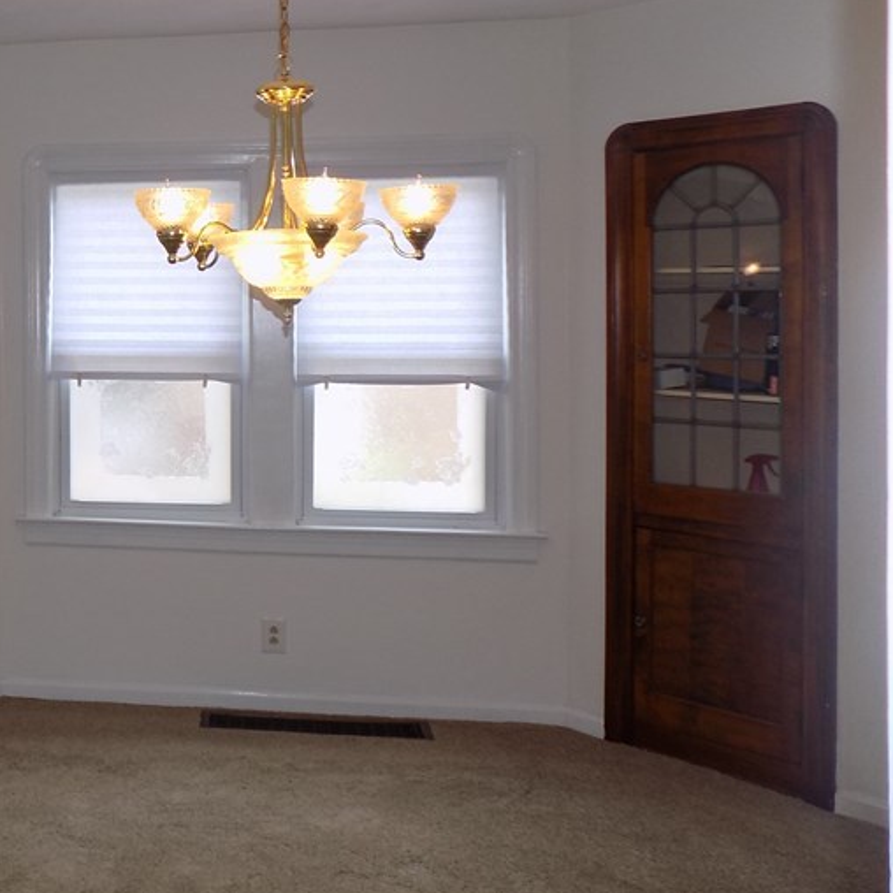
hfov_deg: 36.7
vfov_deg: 40.6
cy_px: 329
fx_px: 1197
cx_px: 0
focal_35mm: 41
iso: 80
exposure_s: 1/30
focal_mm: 4
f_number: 3.1
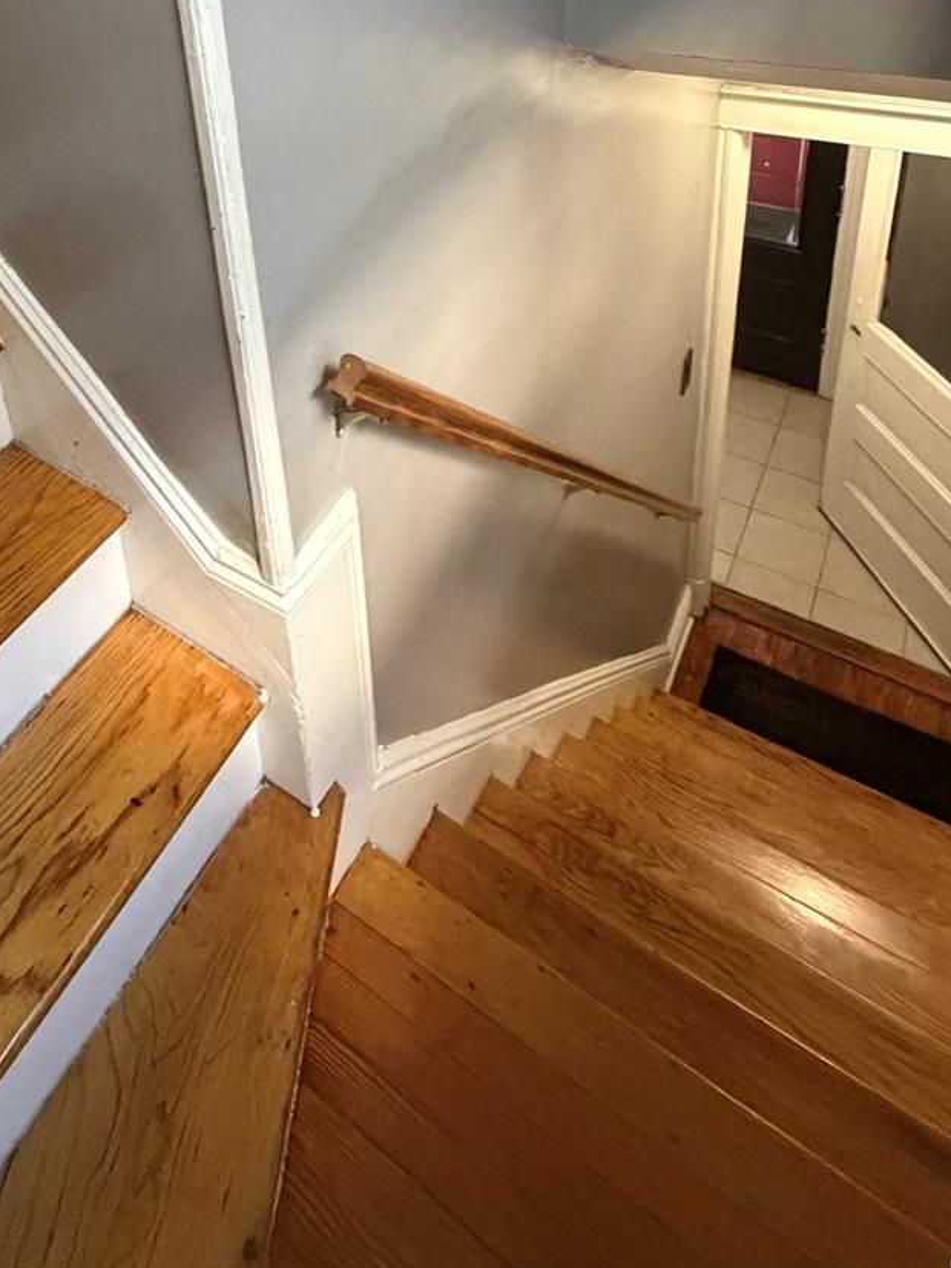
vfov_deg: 57.1
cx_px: 242
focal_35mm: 26
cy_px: 107
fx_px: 953
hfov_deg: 50.9
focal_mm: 2.22
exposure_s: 1/60
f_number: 2.2
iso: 1000
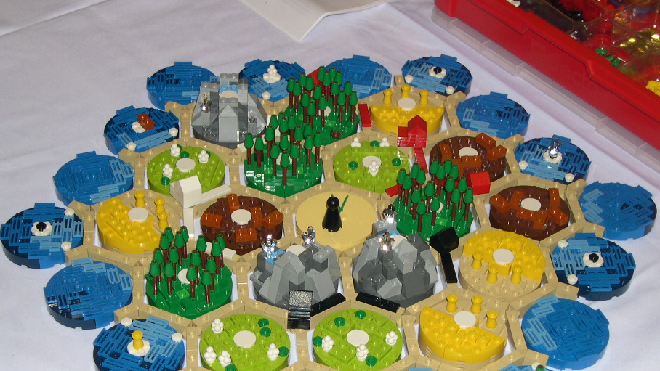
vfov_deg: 17.2
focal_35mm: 70
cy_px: 258
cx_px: 334
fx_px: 1225
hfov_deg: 30.1
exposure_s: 1/60
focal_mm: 12.2
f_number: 3.4
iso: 100
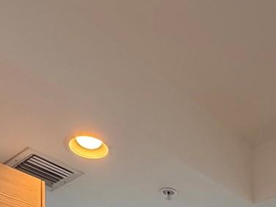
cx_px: 235
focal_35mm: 60
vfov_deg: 17.3
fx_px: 479
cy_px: 418
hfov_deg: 31.1
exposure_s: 1/120
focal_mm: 2.22
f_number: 2.2
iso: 320
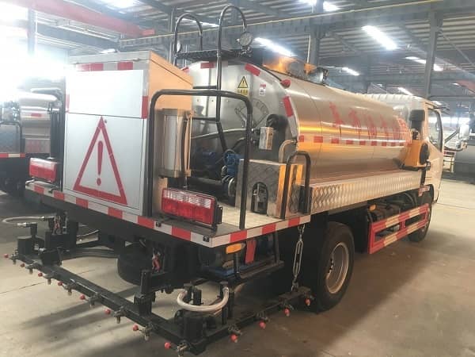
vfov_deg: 48.2
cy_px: 178
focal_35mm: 29
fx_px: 398
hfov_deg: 61.7
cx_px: 238
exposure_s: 1/17
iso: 50
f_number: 2.2
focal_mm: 4.15
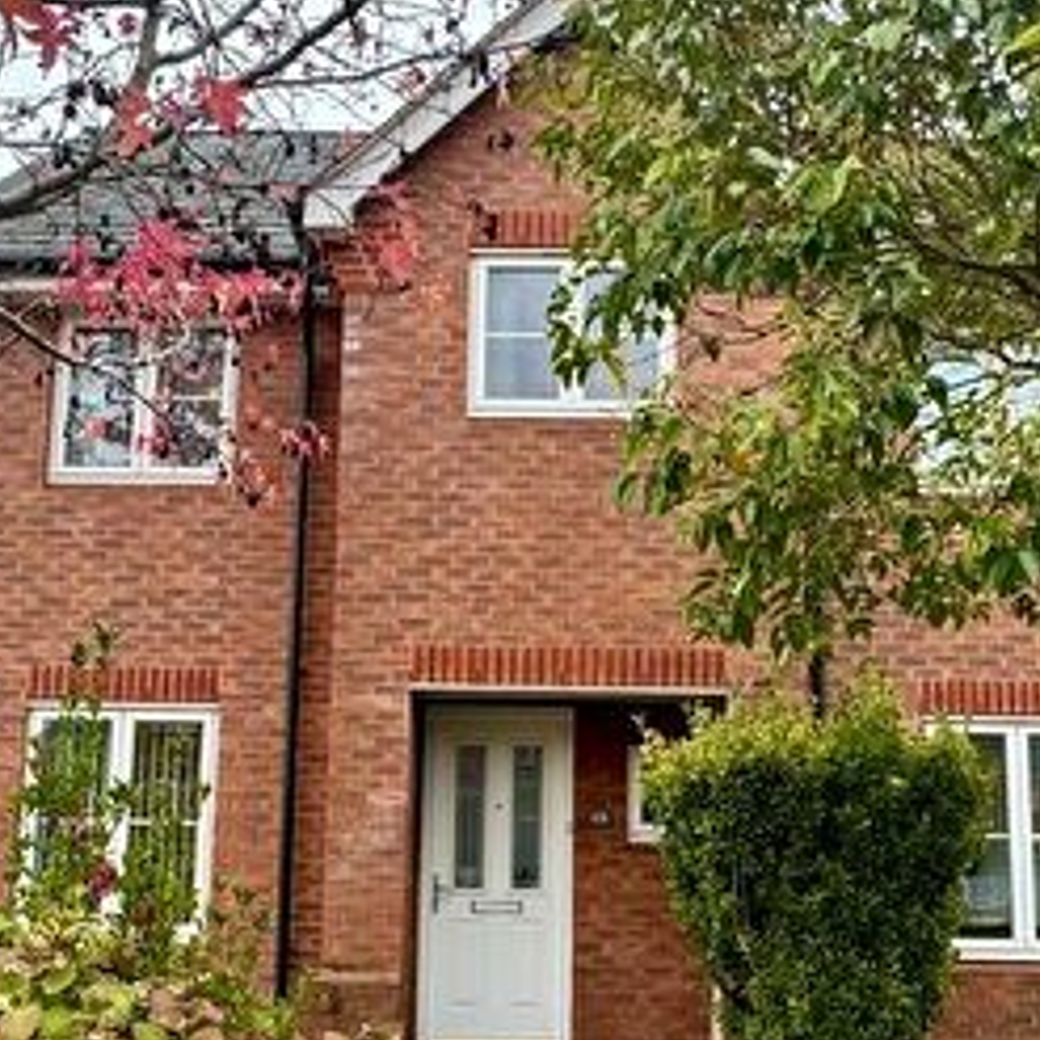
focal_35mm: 35
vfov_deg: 46.0
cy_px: 747
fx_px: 1190
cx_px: 535
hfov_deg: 47.2
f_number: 2.2
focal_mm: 2.22
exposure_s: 1/99
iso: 64
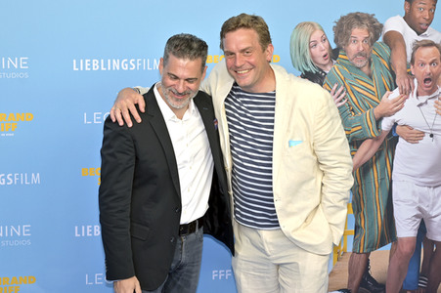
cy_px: 146
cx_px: 220
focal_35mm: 70
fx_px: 857
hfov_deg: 28.9
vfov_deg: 19.4
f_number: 4
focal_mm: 70
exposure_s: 1/200
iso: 160
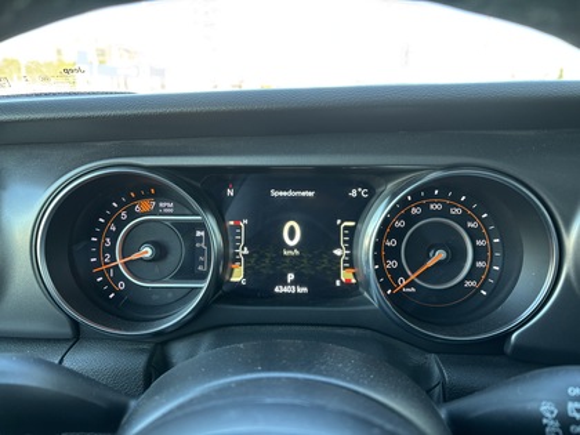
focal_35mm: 26
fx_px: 436
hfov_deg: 67.3
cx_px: 290
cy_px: 218
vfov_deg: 53.1
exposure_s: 1/100
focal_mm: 5.96
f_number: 1.6
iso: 125
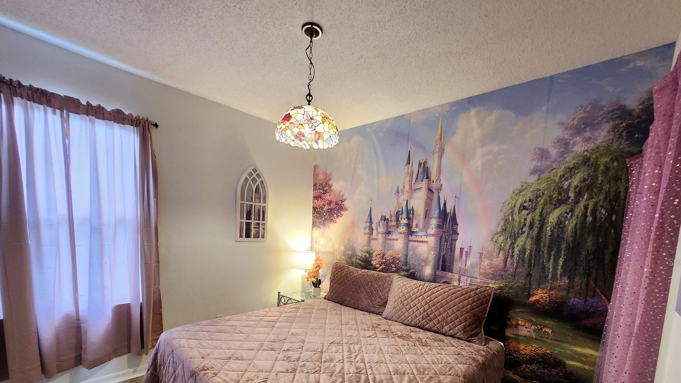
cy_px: 262
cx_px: 351
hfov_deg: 103.0
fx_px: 271
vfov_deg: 68.1
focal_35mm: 15
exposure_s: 1/30
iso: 400
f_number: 2.2
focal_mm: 1.74
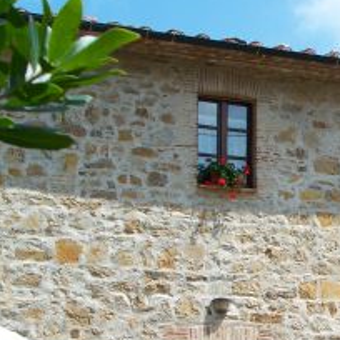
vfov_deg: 17.7
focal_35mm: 96
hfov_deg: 16.7
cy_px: 337
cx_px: 485
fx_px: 1067
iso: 64
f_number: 4
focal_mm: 7.8
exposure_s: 1/500
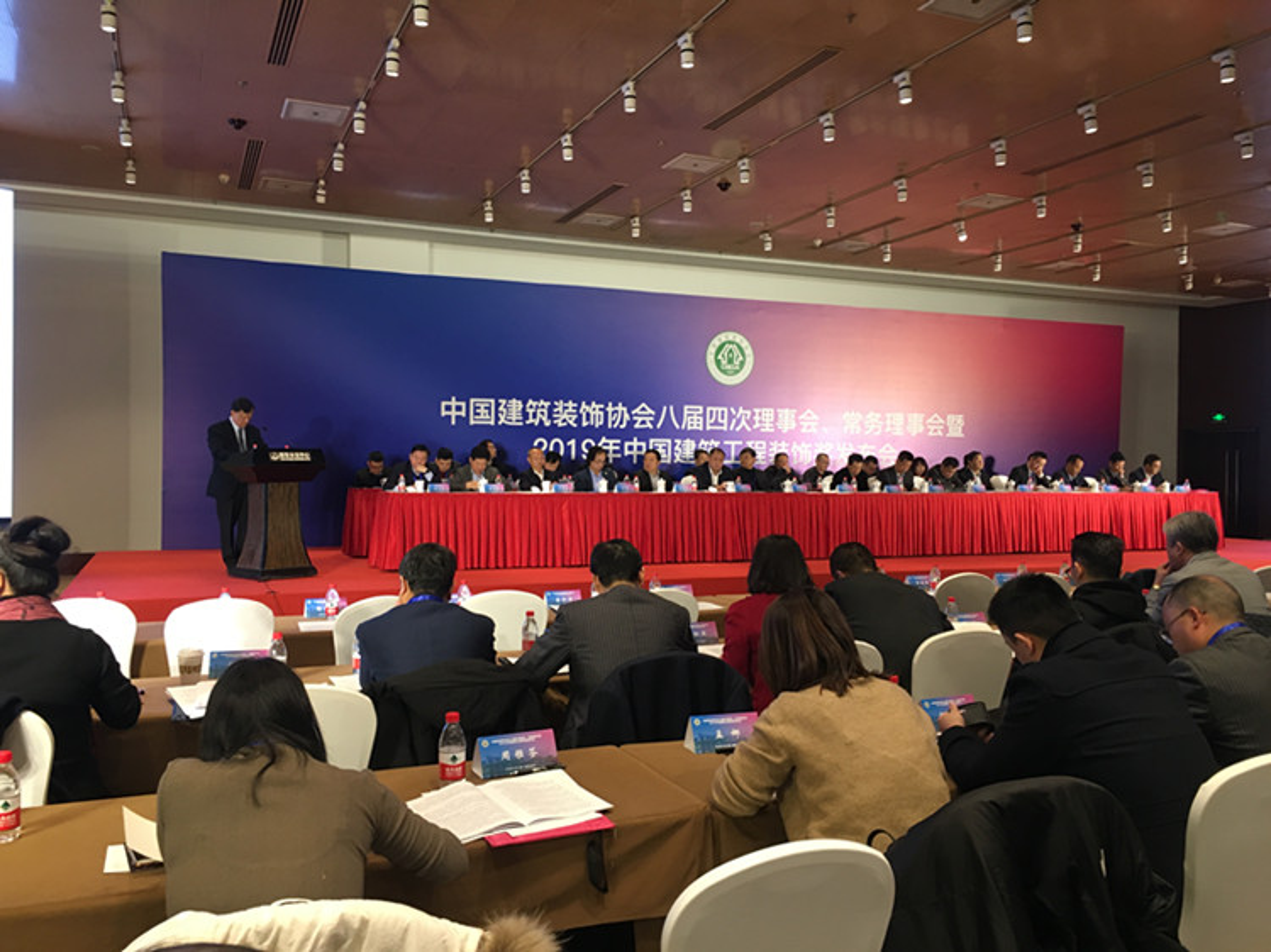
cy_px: 476
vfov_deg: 48.2
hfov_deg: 61.7
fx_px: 1064
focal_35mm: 29
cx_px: 636
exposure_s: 1/33
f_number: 2.2
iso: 100
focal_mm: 4.15
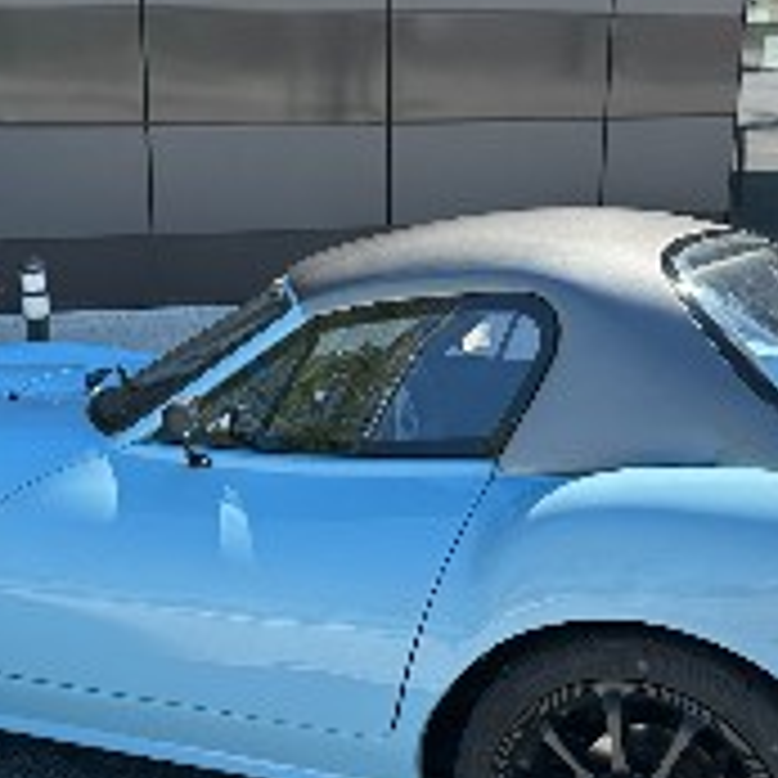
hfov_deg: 29.1
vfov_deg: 28.7
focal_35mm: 59
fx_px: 1500
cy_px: 567
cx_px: 355
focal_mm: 6.86
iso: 80
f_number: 1.78
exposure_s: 1/1812
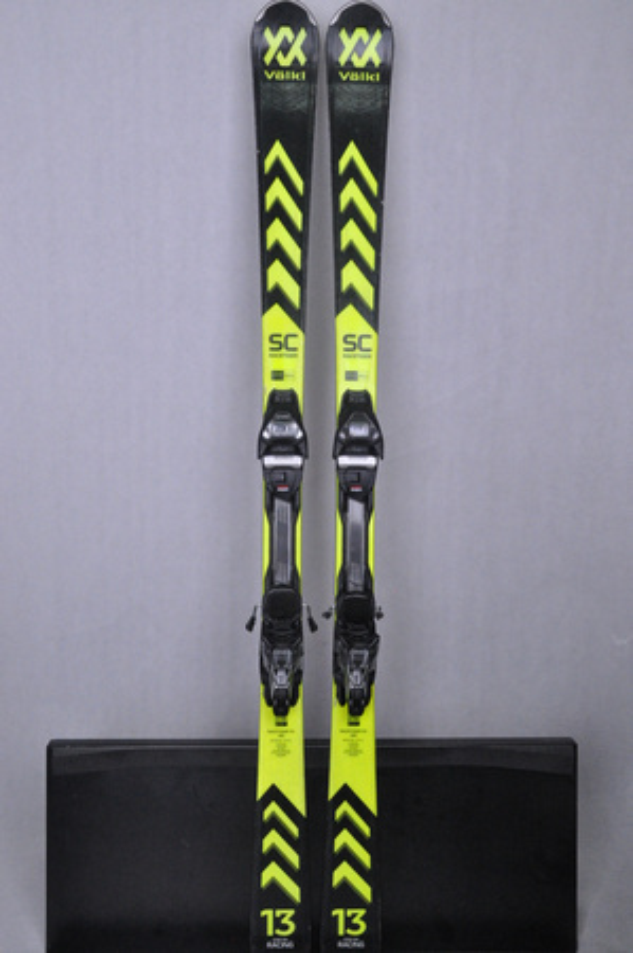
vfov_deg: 53.2
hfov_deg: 36.8
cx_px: 316
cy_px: 476
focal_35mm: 36
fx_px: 952
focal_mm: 24
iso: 3200
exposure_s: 1/125
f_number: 9.5
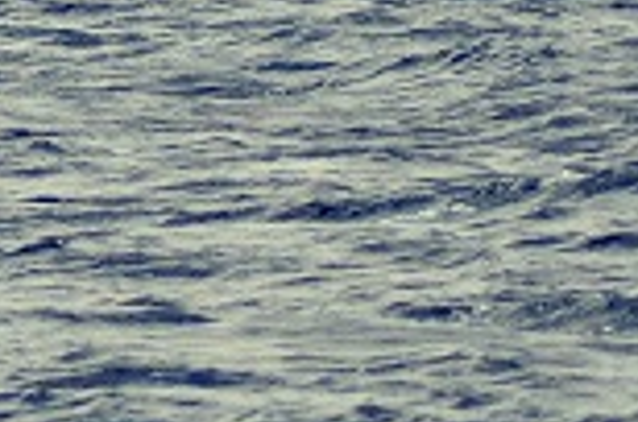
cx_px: -590
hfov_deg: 2.1
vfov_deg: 1.4
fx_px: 17243
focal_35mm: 975
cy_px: -602
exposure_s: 1/1250
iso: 320
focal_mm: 100
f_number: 4.5
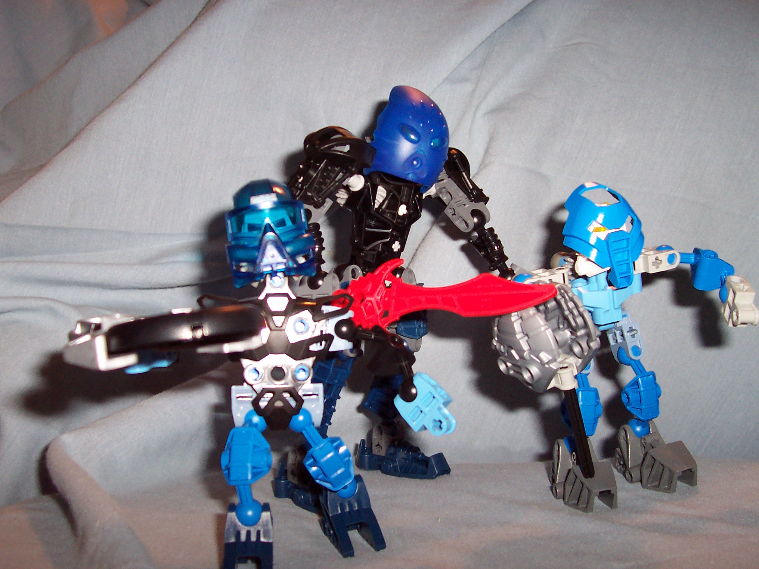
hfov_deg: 50.1
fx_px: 811
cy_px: 284
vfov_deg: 38.7
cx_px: 380
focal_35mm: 37
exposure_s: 1/60
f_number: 2.8
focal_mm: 5.6
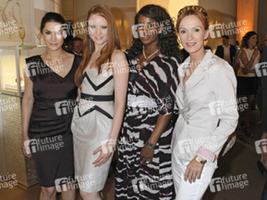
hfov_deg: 52.6
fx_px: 270
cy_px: 87
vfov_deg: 40.6
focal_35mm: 35
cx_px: 131
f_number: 6.3
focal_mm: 28
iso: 1600
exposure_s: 1/50
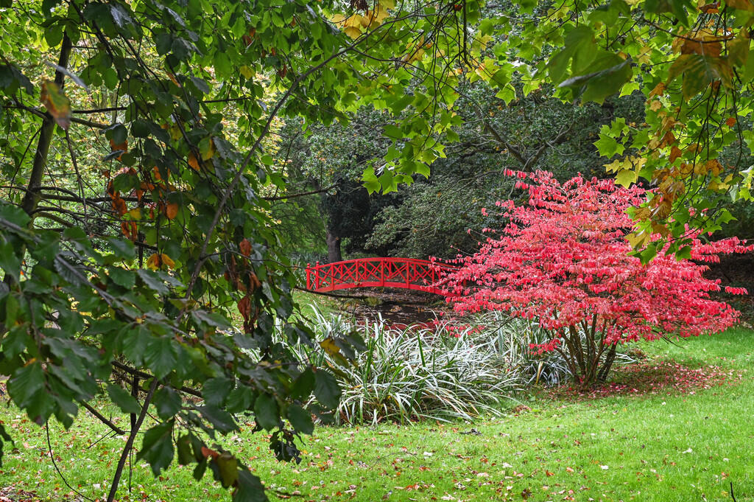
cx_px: 377
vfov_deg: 26.9
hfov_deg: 39.6
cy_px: 251
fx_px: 1046
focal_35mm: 50
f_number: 8
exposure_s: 1/30
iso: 400
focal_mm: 50
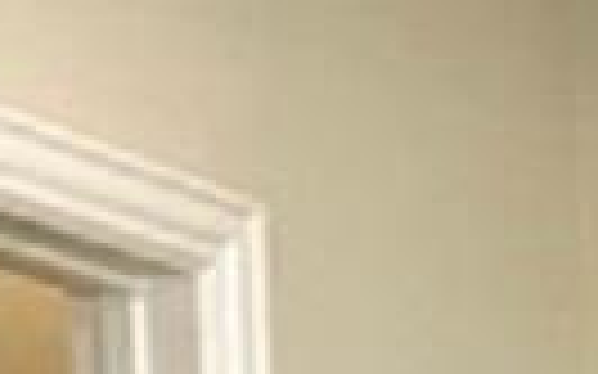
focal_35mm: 199
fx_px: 3242
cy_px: 1356
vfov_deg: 5.8
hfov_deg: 9.8
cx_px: 1187
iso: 125
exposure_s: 1/60
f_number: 1.6
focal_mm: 5.1
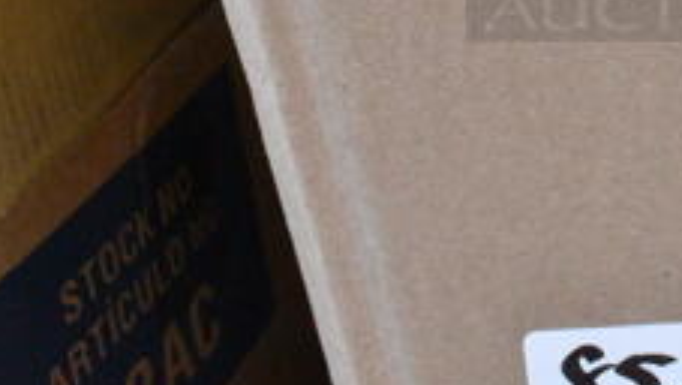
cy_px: -117
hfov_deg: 25.3
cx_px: 802
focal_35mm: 76
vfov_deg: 15.2
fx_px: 1375
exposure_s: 1/800
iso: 6400
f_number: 14
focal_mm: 18
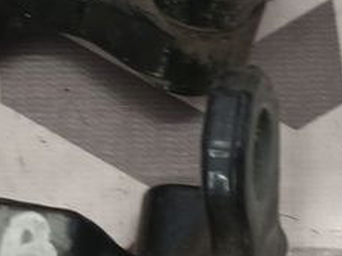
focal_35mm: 124
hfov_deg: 15.7
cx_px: 43
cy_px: 40
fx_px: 1224
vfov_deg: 11.9
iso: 80
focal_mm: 4
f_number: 1.8
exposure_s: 1/50
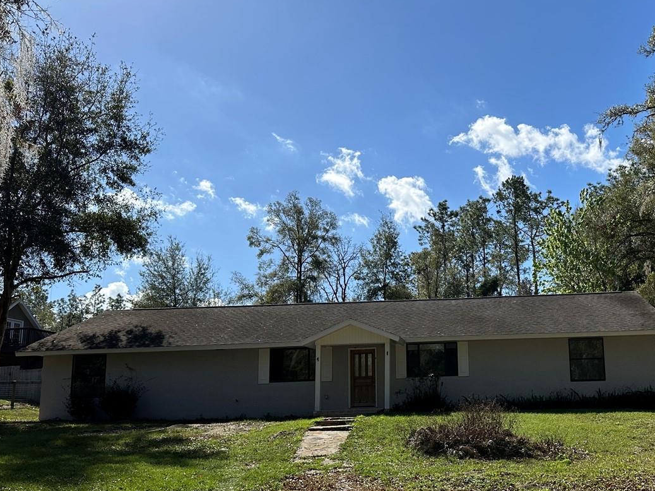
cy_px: 311
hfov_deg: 48.8
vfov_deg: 38.4
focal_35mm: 37
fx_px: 700
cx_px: 465
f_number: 1.78
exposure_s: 1/5525
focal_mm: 6.86
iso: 80
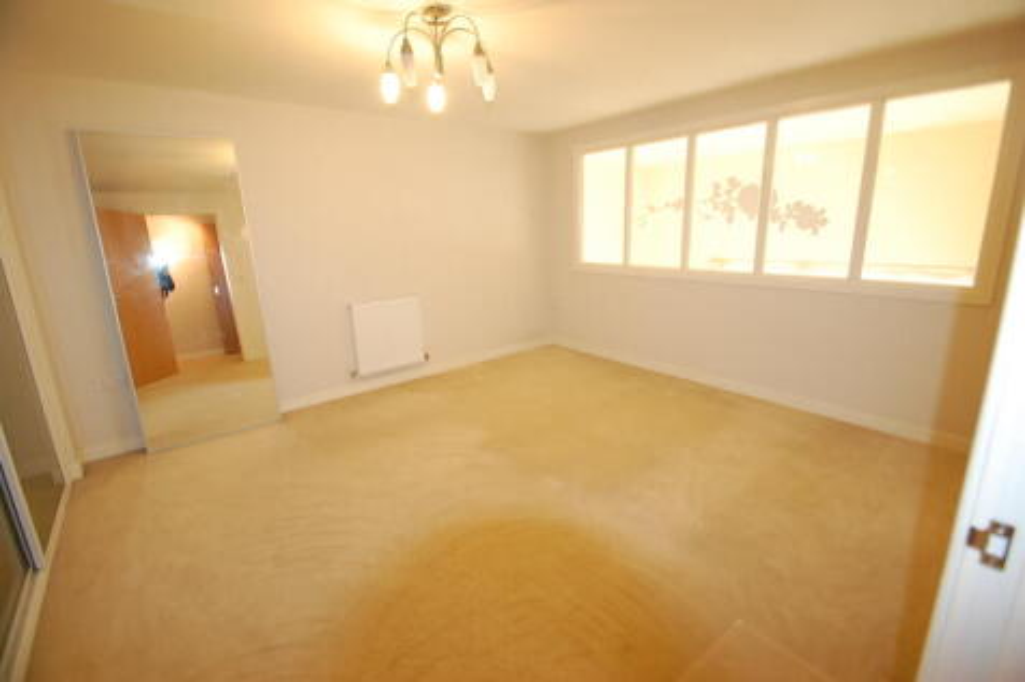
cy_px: 341
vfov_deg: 77.3
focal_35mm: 15
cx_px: 512
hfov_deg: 100.4
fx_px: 427
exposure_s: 1/25
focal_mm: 10
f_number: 4
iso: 1600
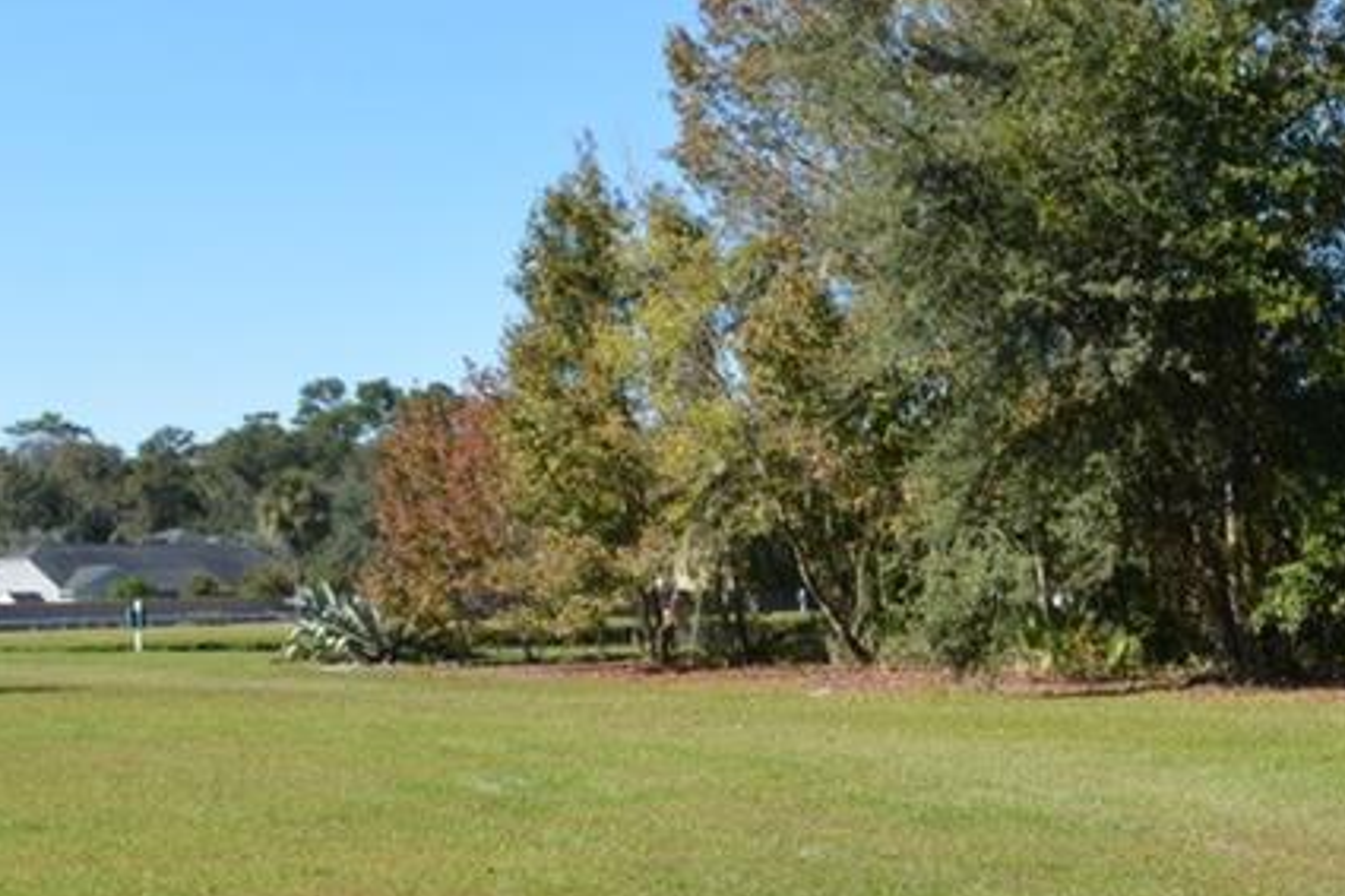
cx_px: 1155
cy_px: 567
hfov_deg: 29.9
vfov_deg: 20.9
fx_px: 2427
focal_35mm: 65
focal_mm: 18
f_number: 8
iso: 180
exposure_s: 1/250
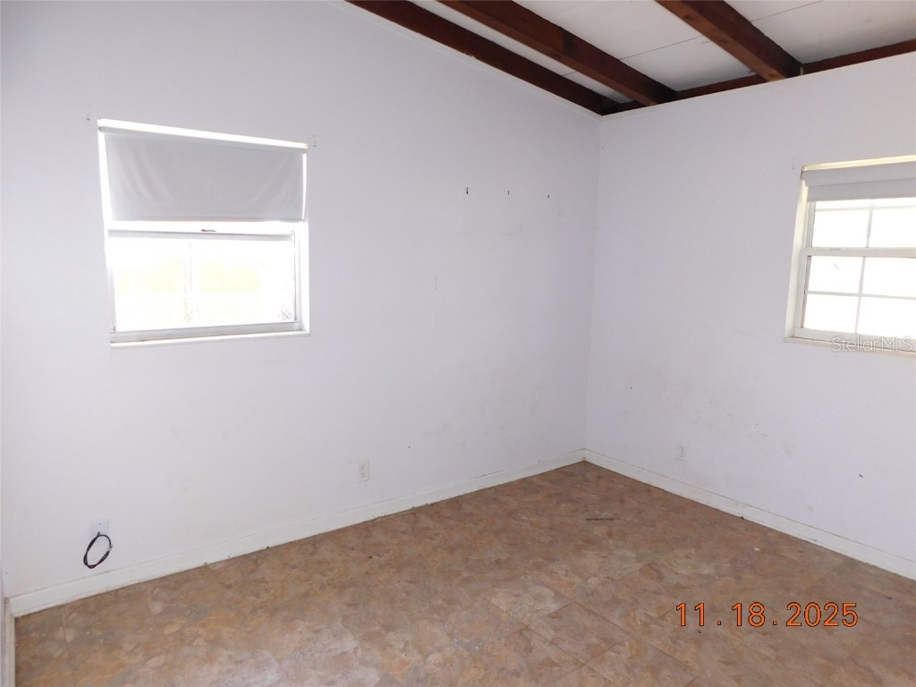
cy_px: 344
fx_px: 609
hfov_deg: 73.9
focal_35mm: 23
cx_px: 458
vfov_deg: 58.9
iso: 200
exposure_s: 1/30
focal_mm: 4
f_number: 3
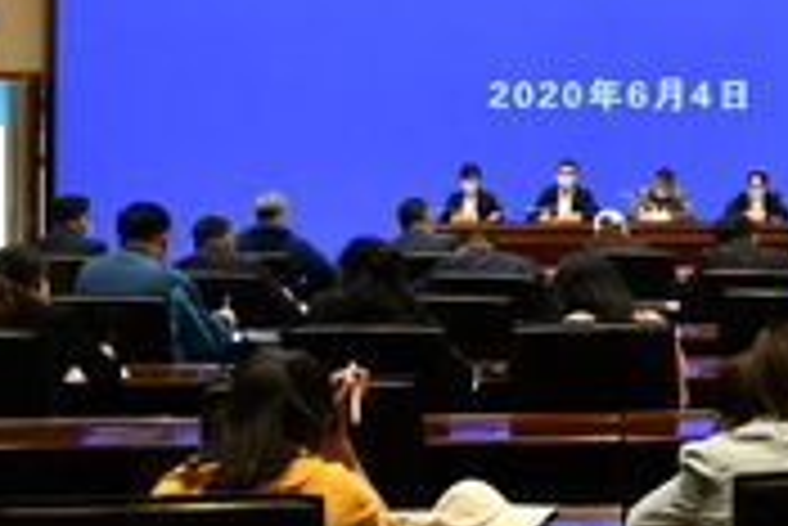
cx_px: 811
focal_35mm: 89
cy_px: 112
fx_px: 1950
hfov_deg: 21.9
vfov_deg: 15.3
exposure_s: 1/125
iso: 900
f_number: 3.8
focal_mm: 26
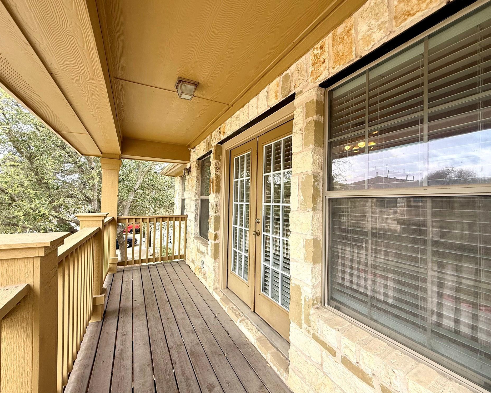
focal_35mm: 15
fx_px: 218
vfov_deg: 84.0
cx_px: 249
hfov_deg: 96.8
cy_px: 198
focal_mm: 2.22
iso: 50
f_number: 2.2
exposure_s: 1/227
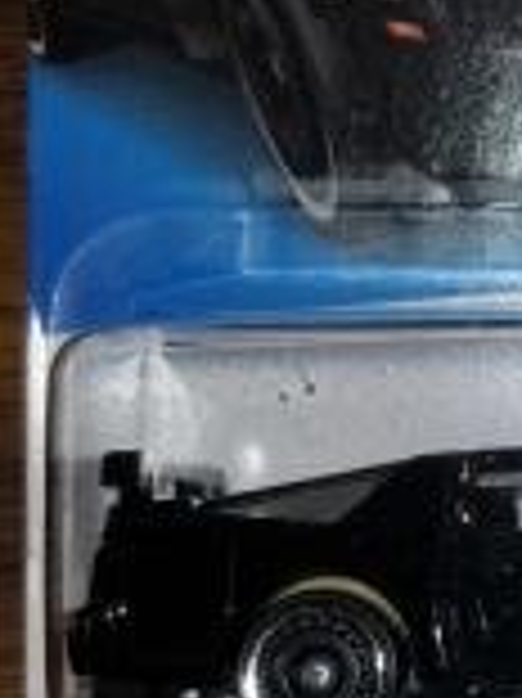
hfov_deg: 18.1
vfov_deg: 23.9
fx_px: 1510
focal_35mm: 75
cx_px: 711
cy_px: -122
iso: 50
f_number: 1.7
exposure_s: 1/459
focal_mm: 4.3
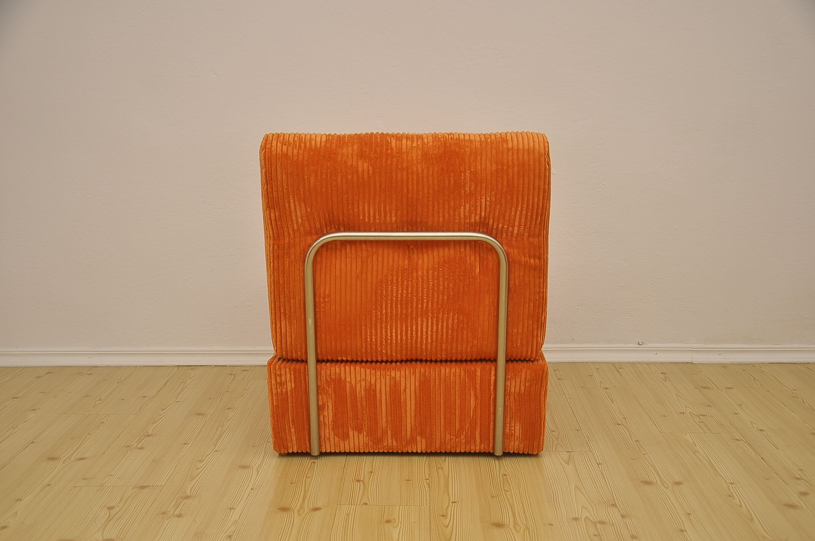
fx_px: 1085
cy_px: 270
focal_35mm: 48
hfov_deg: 41.2
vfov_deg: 28.0
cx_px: 408
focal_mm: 32
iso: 250
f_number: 5
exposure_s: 1/160
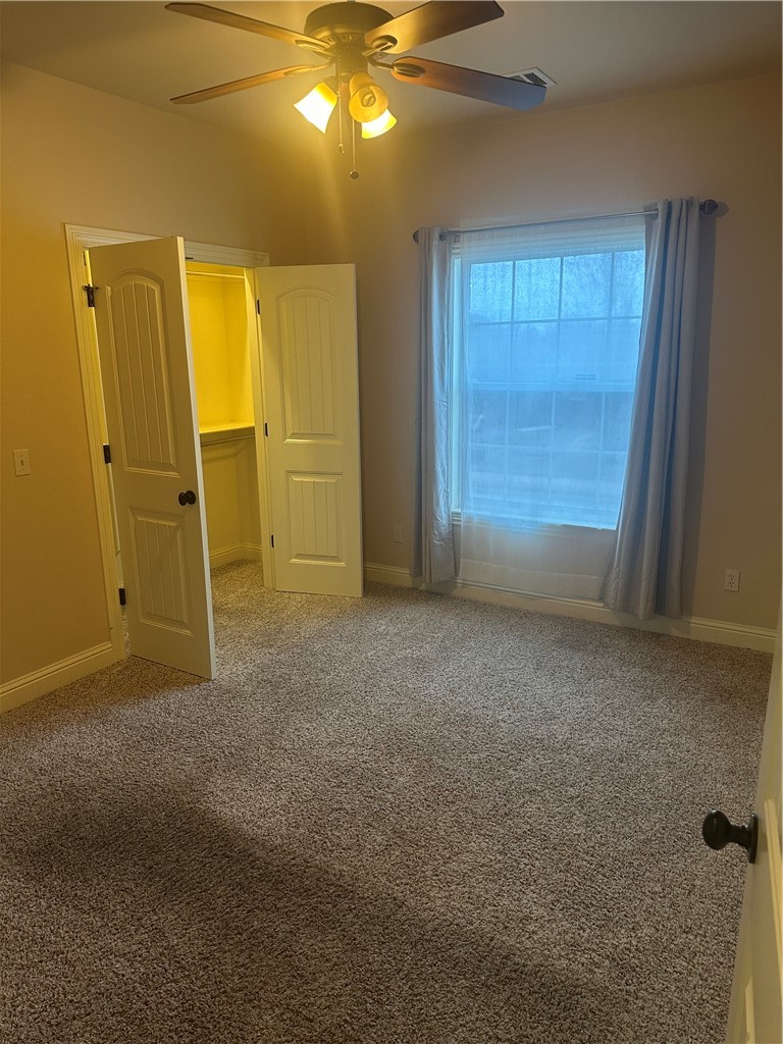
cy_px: 522
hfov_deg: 56.8
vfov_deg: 71.6
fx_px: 724
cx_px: 392
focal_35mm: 24
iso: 250
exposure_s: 1/60
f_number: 1.78
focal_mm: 6.86
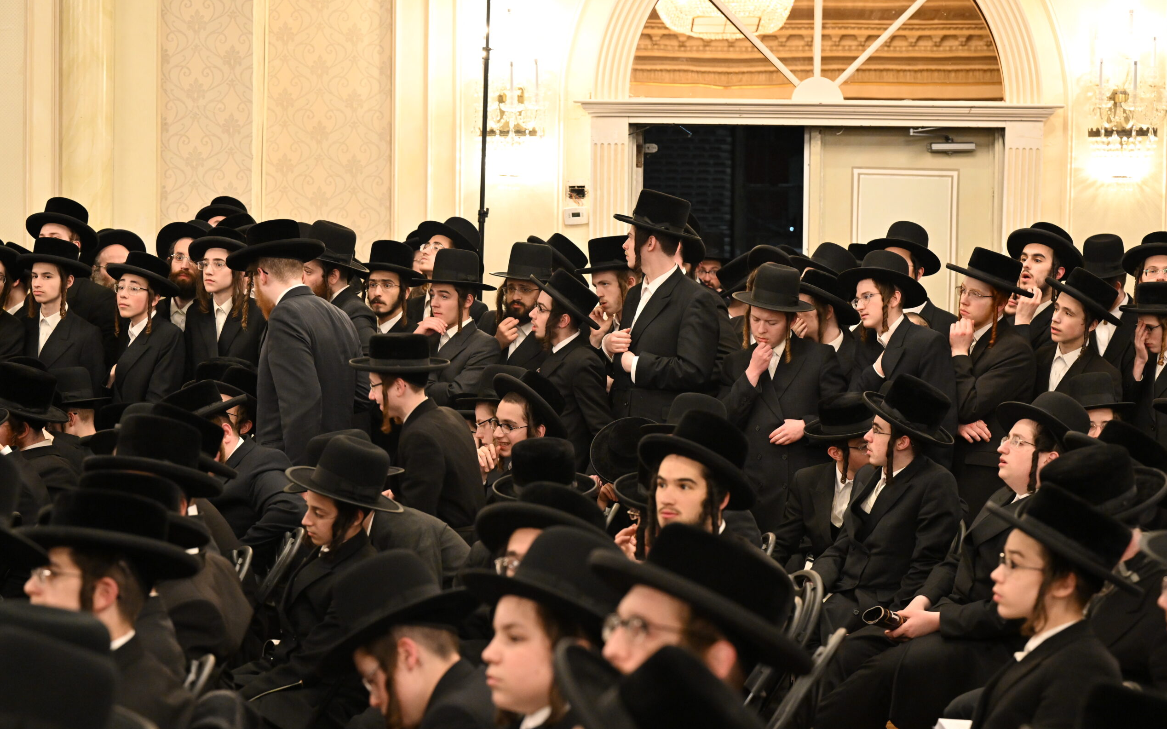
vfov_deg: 18.1
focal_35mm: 72
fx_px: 2290
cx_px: 581
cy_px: 352
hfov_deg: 28.6
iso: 2800
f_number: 4
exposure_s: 1/80
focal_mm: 70
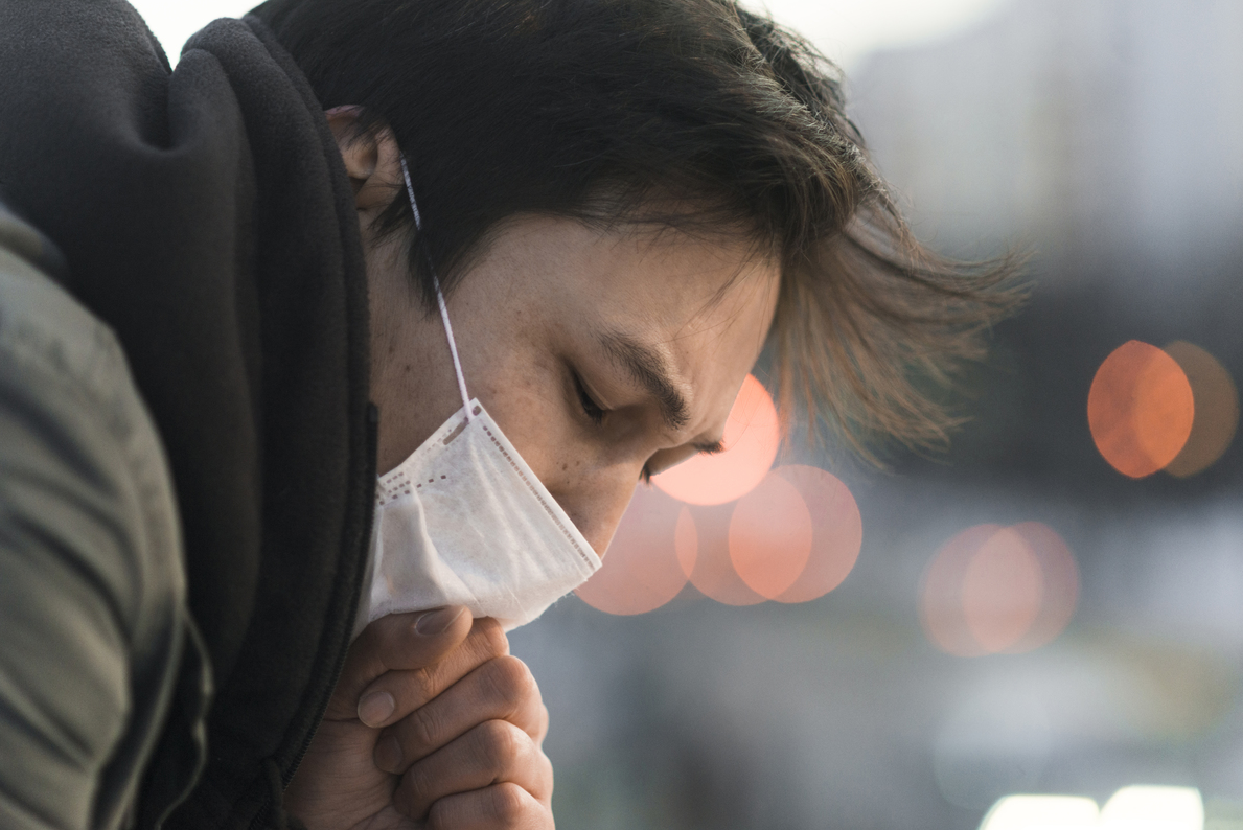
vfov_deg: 12.1
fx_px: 3903
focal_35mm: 113
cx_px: 576
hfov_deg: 18.1
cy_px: 432
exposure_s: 1/160
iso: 500
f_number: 2
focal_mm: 105
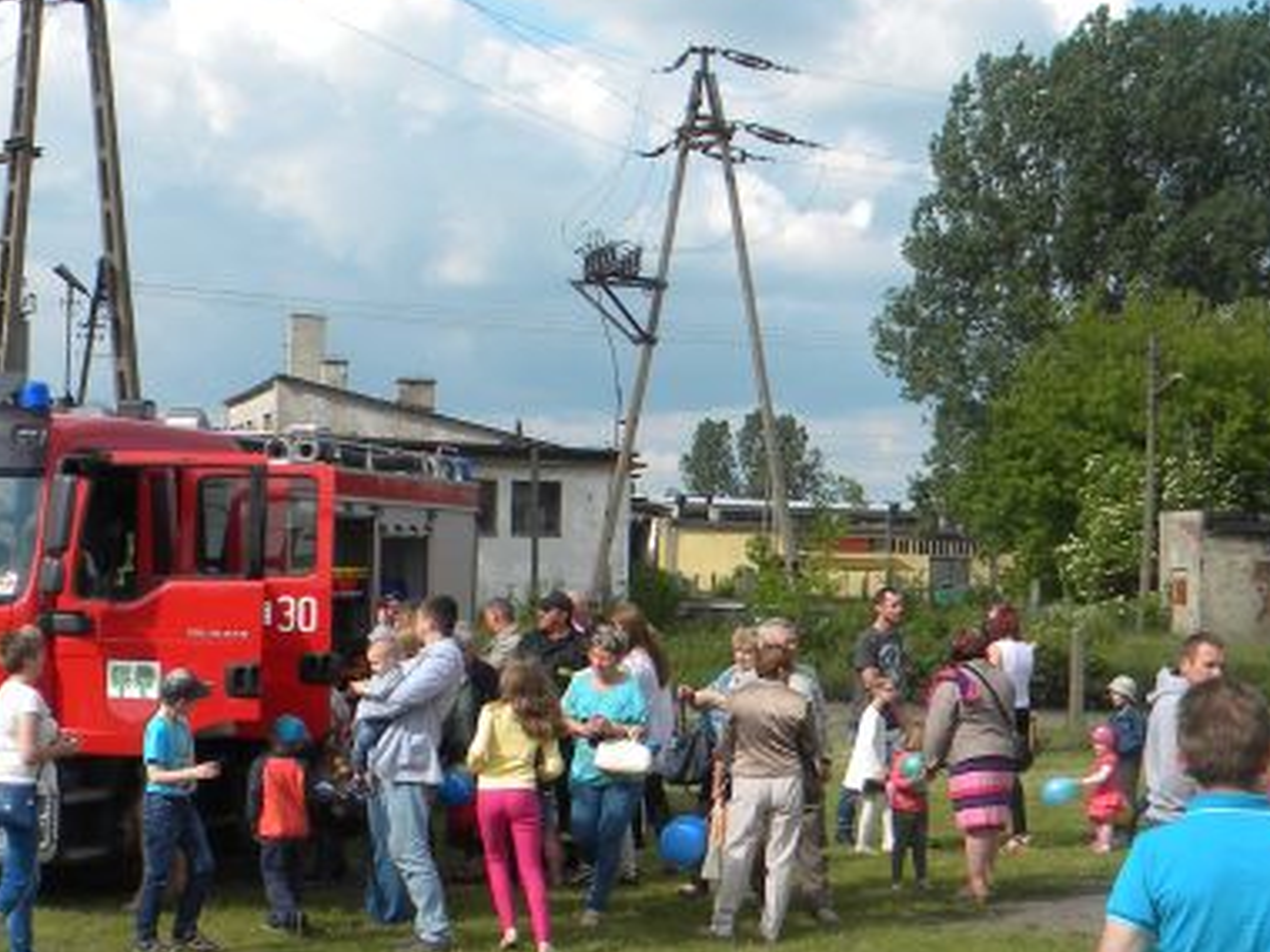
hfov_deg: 32.5
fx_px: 2165
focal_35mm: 59
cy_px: 631
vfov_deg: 24.7
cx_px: 465
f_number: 3.5
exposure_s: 1/877
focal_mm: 5
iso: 80
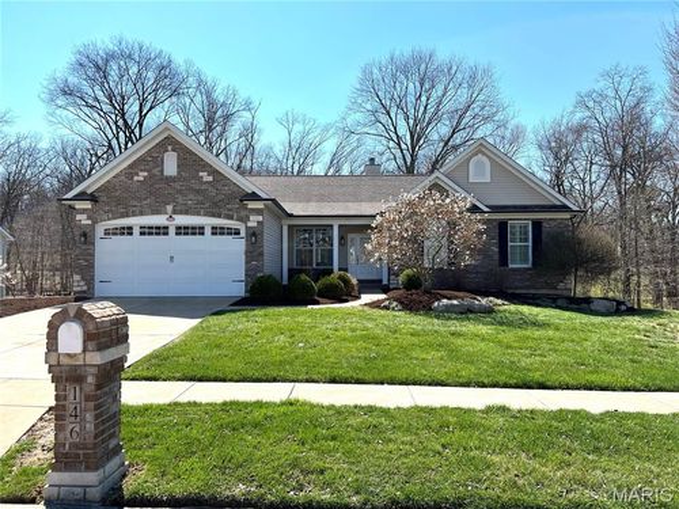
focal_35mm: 26
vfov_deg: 53.1
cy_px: 254
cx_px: 340
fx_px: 510
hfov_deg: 67.3
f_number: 1.5
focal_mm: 5.7
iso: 50
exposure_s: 1/3831
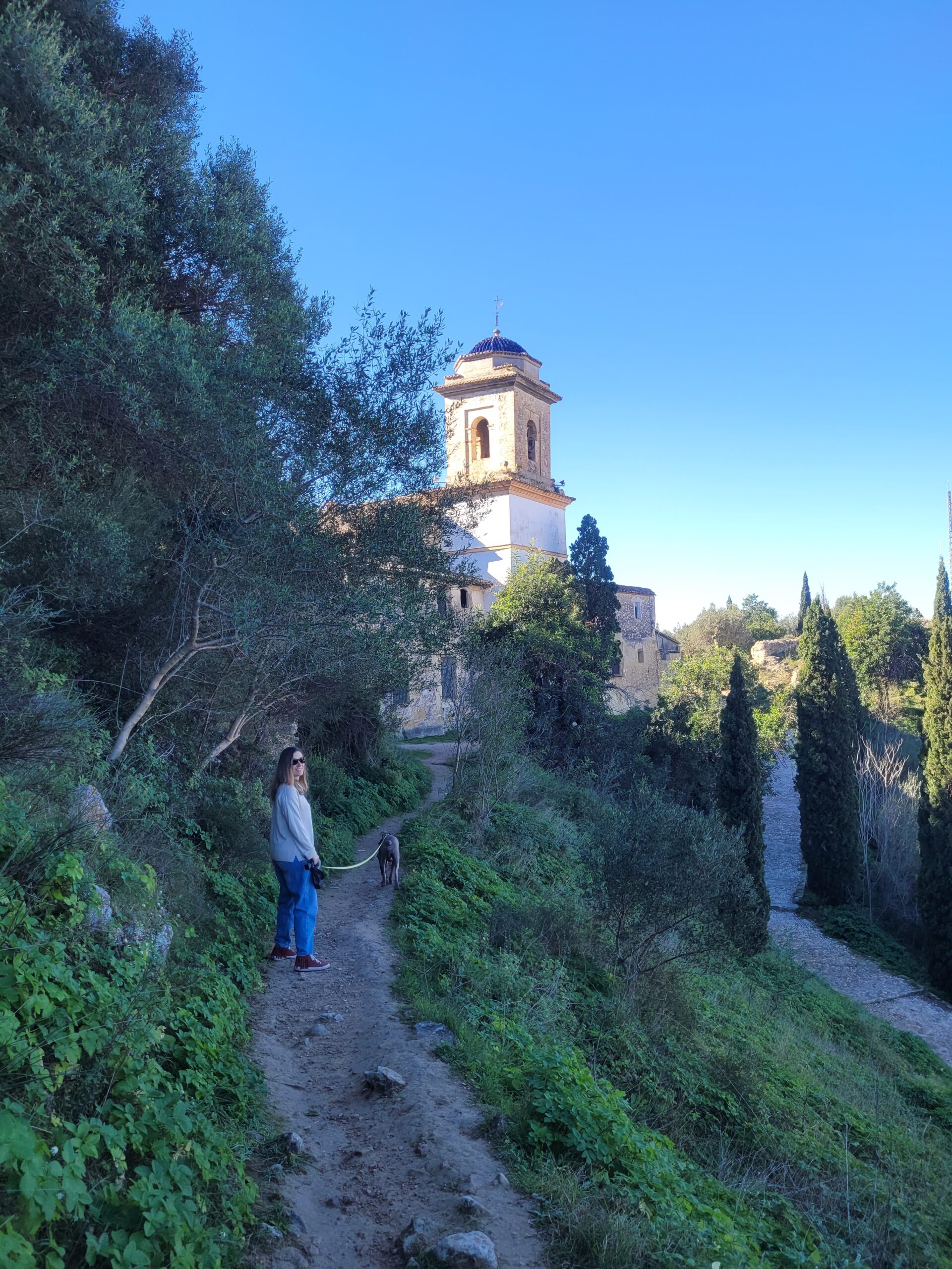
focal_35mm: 26
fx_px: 953
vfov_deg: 67.3
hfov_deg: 53.1
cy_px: 634
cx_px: 476
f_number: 1.8
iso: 40
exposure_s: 1/695
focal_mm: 5.4
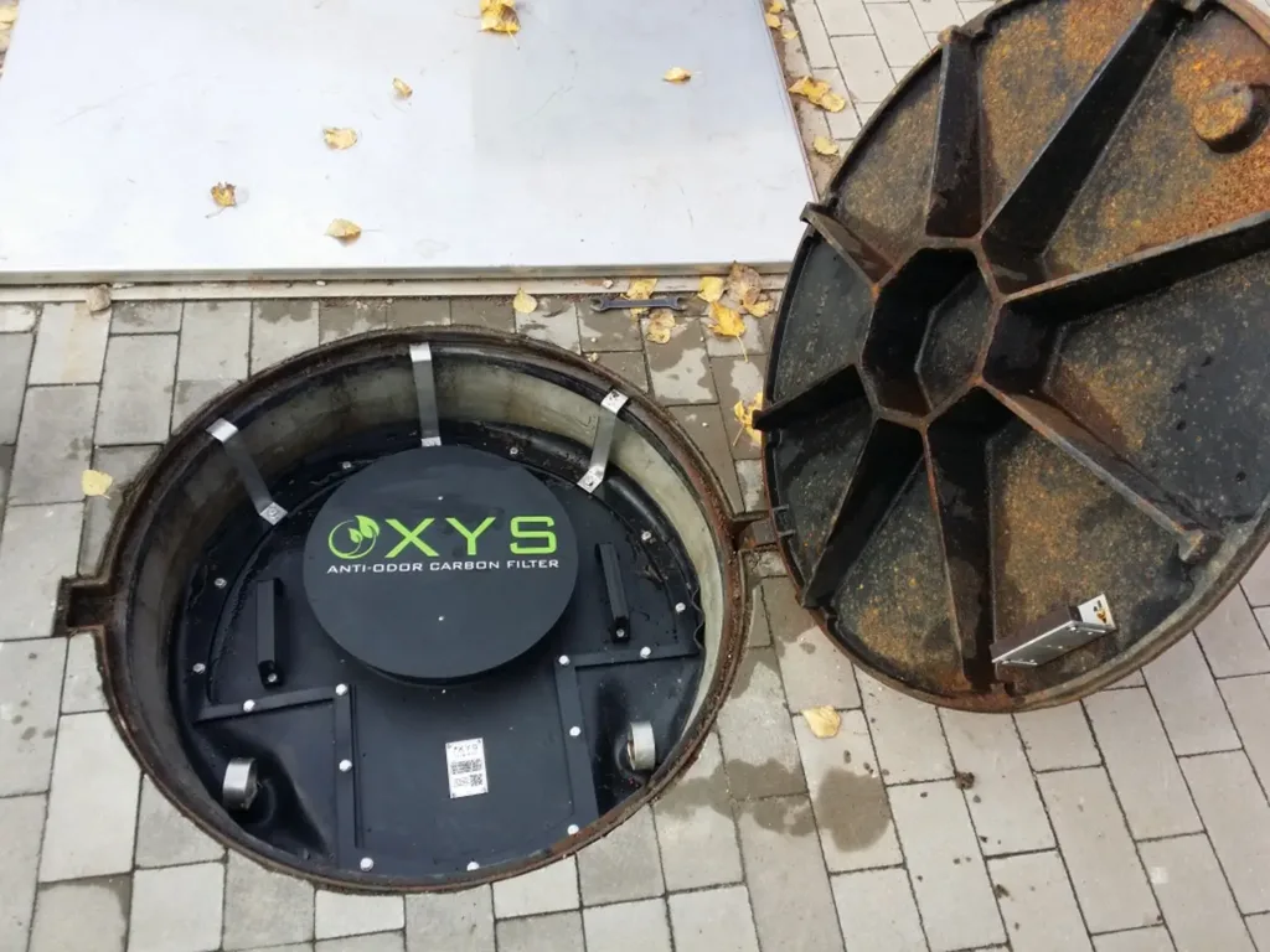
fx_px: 1137
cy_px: 476
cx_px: 635
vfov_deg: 45.4
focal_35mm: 31
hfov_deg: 58.4
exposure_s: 1/247
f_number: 2.2
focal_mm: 4.13
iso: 50
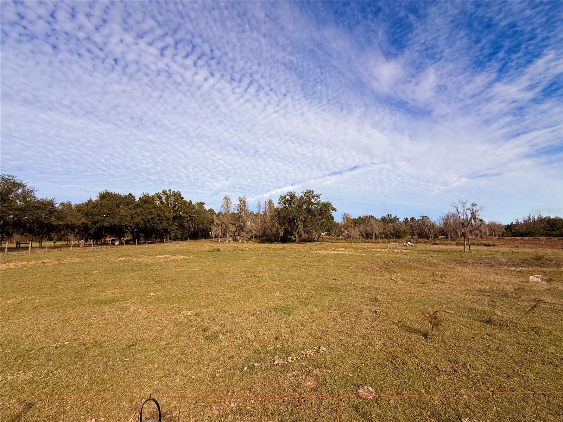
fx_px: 228
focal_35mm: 14
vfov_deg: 85.7
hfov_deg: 102.1
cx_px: 282
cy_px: 211
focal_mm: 2.22
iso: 50
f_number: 2.2
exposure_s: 1/3125
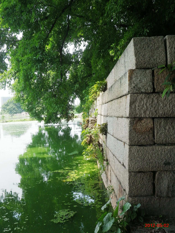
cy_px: 116
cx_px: 88
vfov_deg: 54.0
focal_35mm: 34
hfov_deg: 41.8
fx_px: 229
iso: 160
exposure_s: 1/200
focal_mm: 6.1
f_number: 4.6
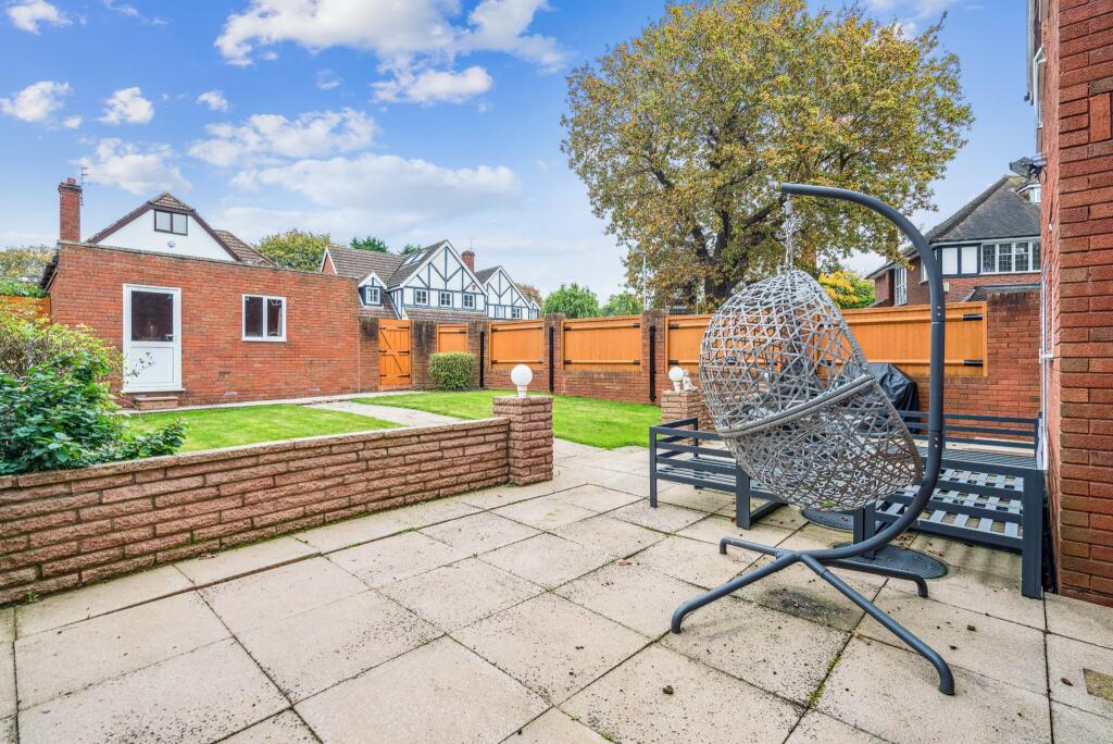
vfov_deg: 73.8
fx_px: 495
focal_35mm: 16
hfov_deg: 96.7
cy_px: 372
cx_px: 556
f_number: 6.3
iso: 1600
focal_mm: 16
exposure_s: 1/320
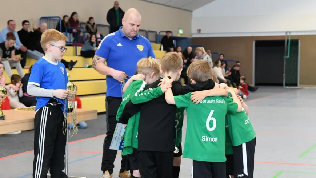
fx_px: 620
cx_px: 174
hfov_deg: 28.6
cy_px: 119
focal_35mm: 74
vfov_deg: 16.3
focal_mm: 60
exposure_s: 1/500
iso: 8000
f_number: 5
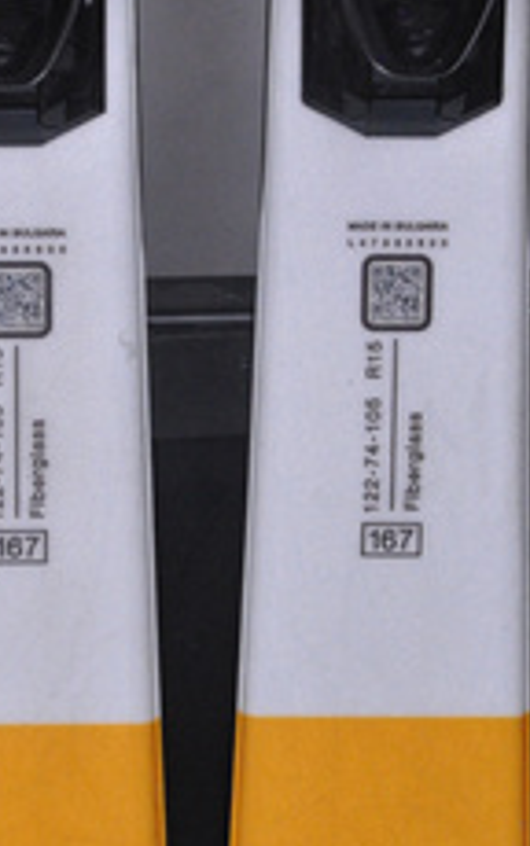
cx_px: 204
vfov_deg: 8.3
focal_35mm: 254
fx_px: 5863
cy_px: 471
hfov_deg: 5.2
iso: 3200
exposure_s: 1/125
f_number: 9.5
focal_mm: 85
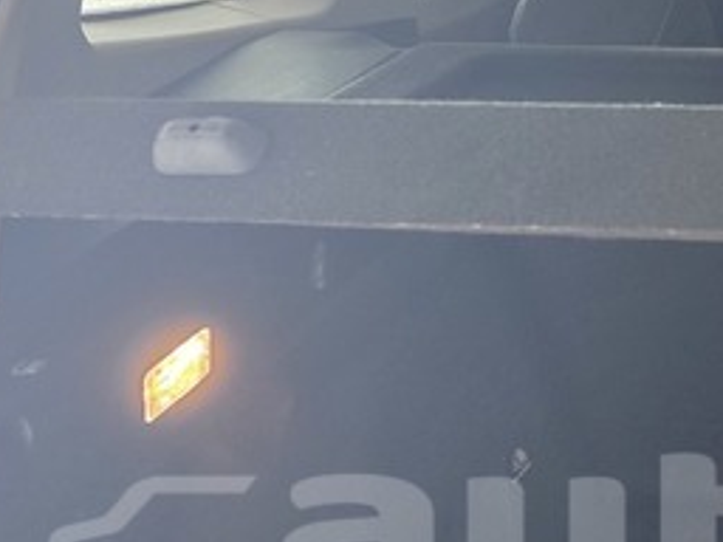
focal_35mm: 72
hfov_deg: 23.7
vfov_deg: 19.9
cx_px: 955
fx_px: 1504
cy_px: 514
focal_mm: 6.3
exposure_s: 1/60
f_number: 1.7
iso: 2000
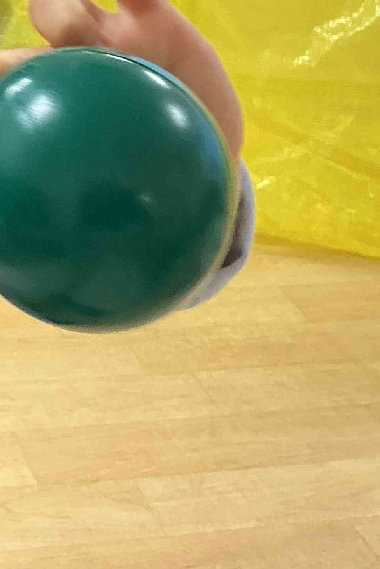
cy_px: -11
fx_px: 1314
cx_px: -133
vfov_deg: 23.4
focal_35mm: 83
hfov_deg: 15.6
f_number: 1.8
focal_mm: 3
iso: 50
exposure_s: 1/120
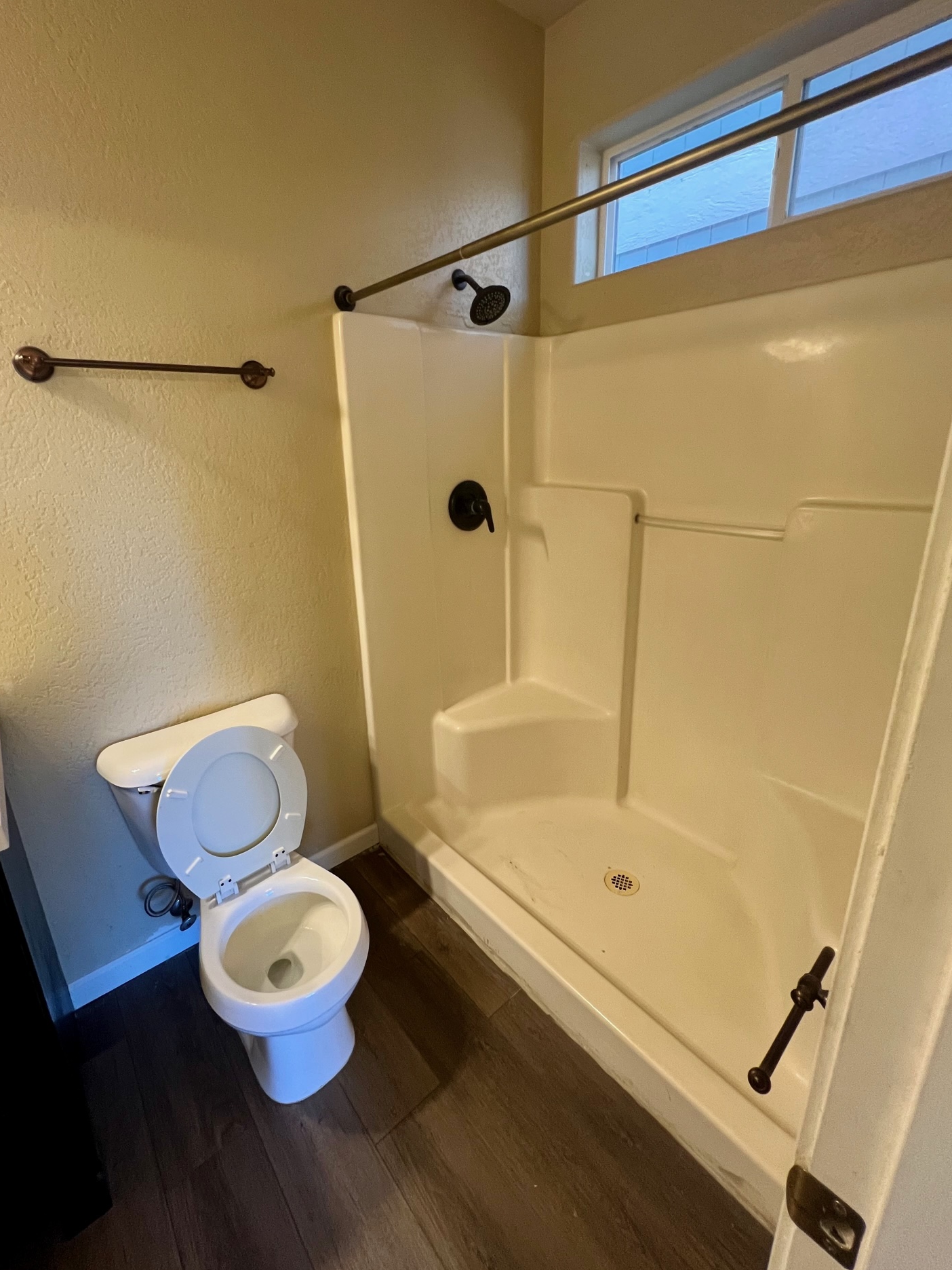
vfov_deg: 102.0
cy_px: 607
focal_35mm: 14
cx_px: 462
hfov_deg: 85.7
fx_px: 513
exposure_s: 1/60
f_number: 1.8
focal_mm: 1.57
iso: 200
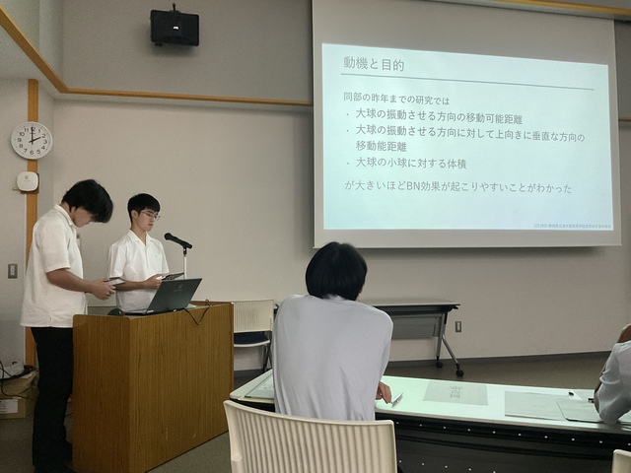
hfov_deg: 61.7
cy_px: 236
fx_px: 529
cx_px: 316
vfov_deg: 48.2
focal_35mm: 29
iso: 160
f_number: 1.8
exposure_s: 1/60
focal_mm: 3
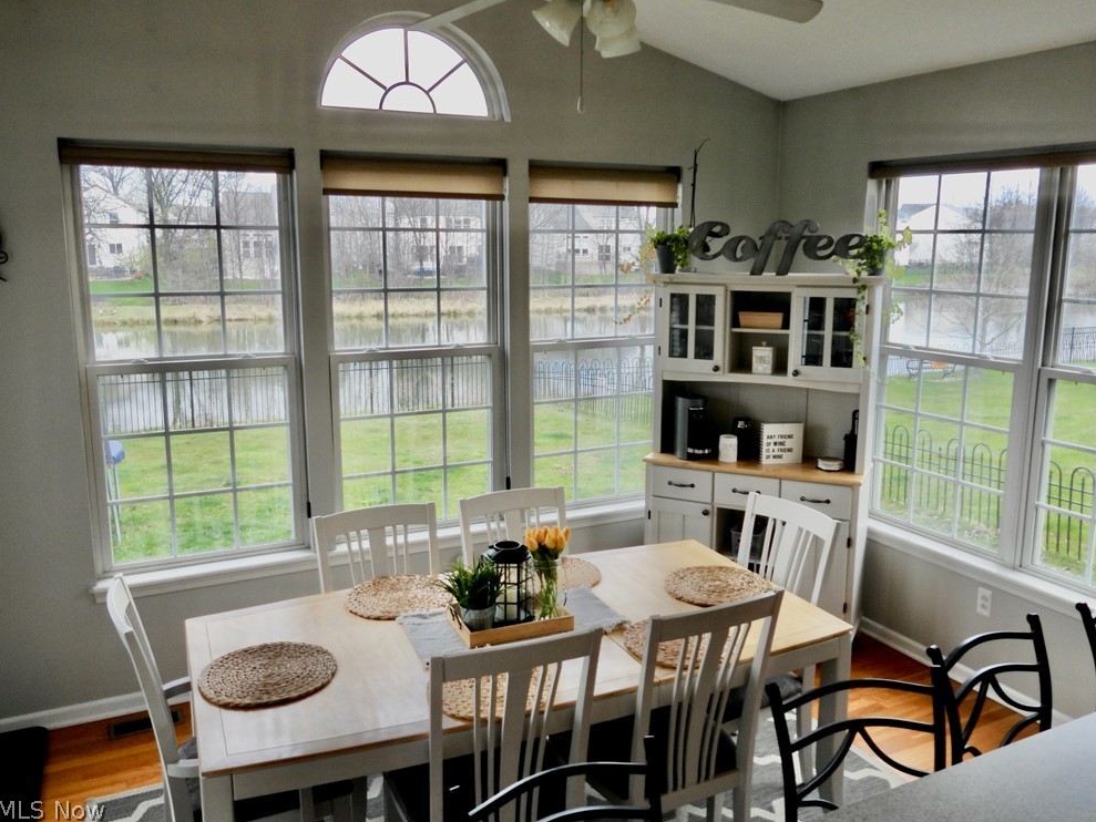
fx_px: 918
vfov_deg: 48.2
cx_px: 557
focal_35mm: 29
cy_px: 403
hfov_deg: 61.6
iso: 100
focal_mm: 5
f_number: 2.8
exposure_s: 1/200
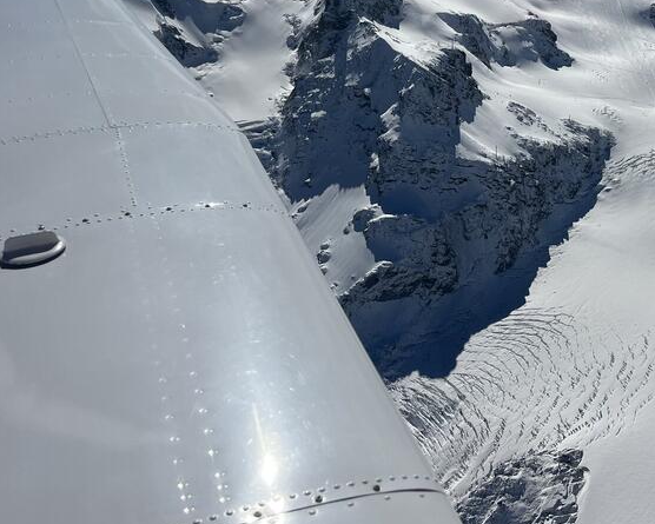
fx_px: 911
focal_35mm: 47
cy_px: 101
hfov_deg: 37.1
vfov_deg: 31.2
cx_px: 585
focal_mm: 5.1
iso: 50
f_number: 1.6
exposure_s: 1/11905
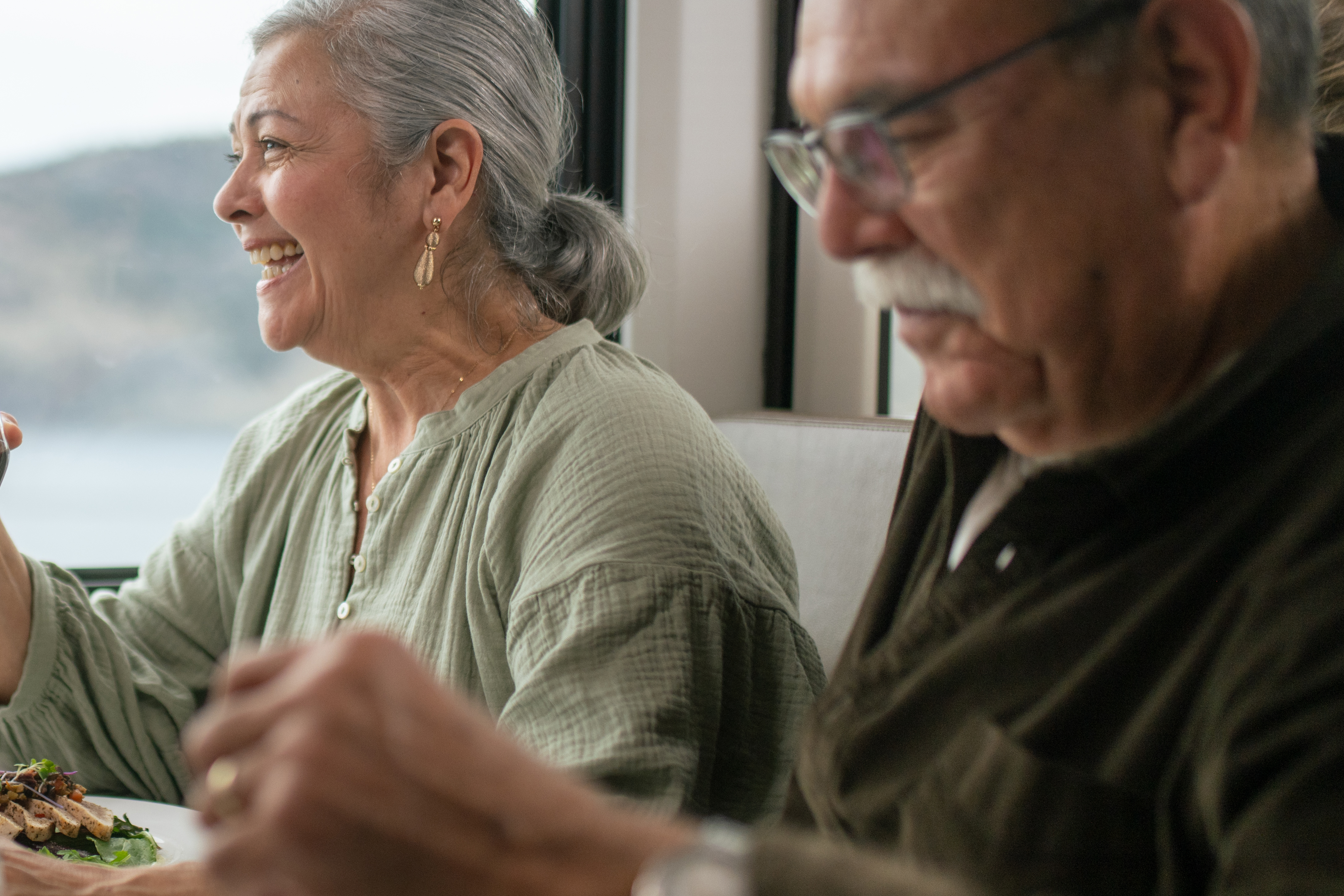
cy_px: 433
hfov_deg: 29.3
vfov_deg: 20.6
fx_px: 2464
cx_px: 131
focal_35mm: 66
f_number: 1.4
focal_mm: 35
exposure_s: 1/640
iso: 125
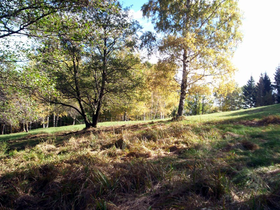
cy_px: 105
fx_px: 291
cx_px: 140
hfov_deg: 51.4
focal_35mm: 36
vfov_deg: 39.7
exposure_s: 1/148
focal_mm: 5.9
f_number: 4.5
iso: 100
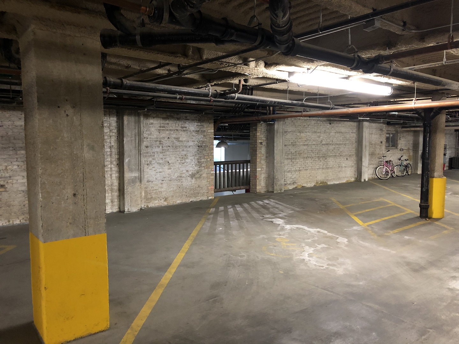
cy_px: 172
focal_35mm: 28
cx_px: 230
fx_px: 371
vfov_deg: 49.7
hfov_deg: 63.4
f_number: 1.8
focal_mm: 4
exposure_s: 1/13
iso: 100
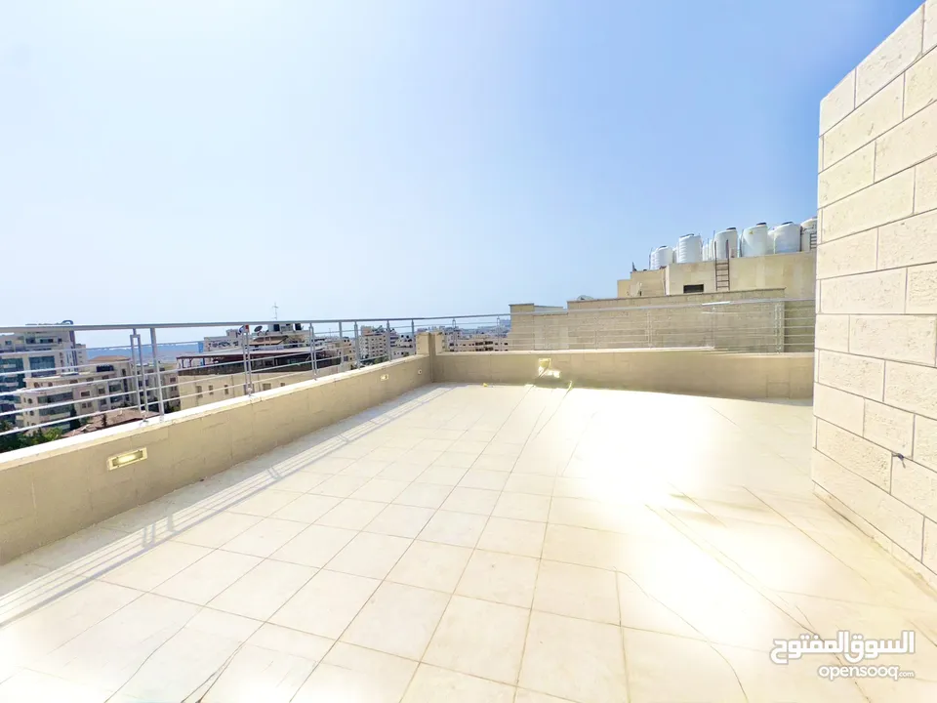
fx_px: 379
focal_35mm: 14
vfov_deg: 85.7
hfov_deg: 102.1
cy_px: 352
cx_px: 468
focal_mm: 2.22
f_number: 2.2
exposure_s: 1/8065
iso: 32
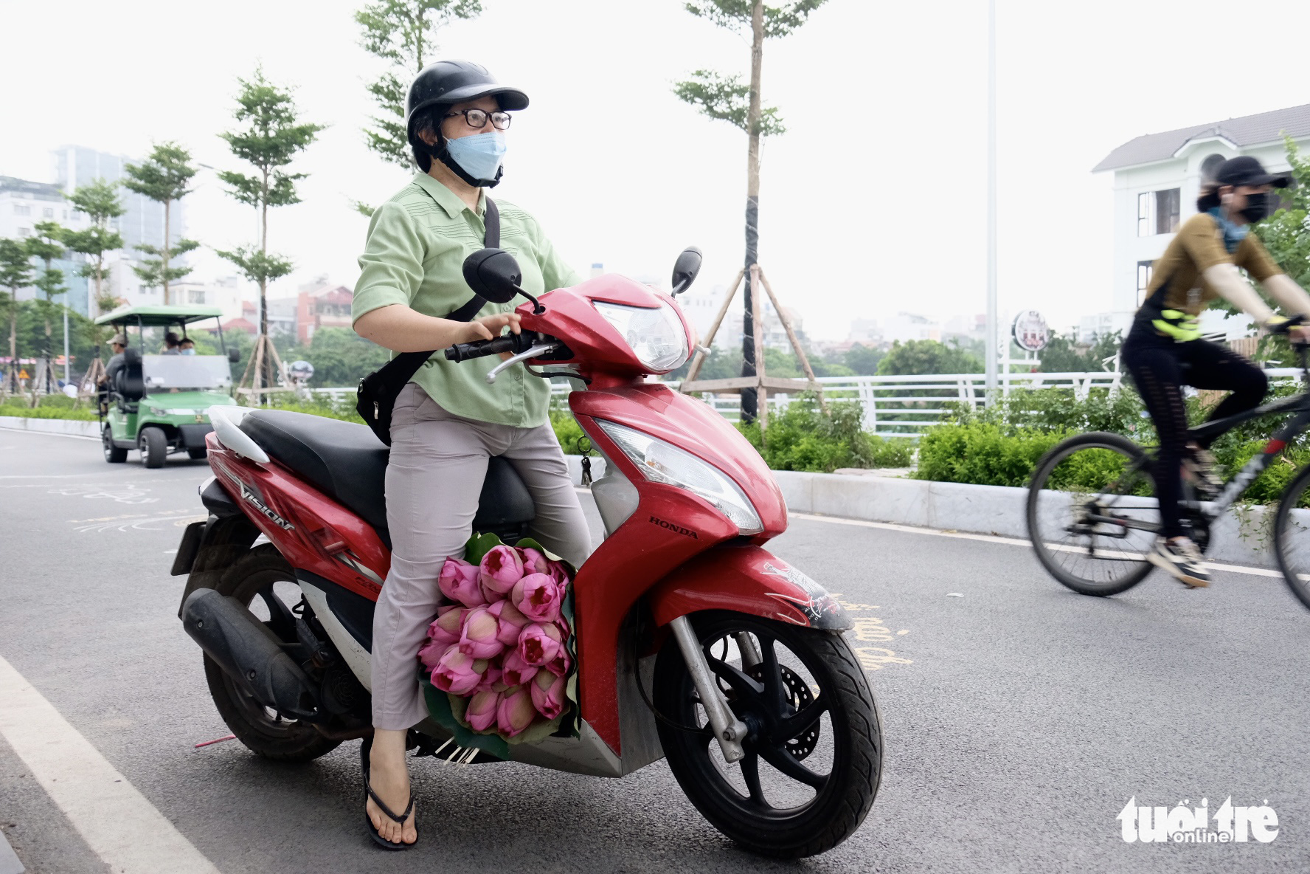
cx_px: 655
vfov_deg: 38.9
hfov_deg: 55.8
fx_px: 1237
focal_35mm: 34
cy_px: 437
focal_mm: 22.4
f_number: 4
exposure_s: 1/160
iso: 2000
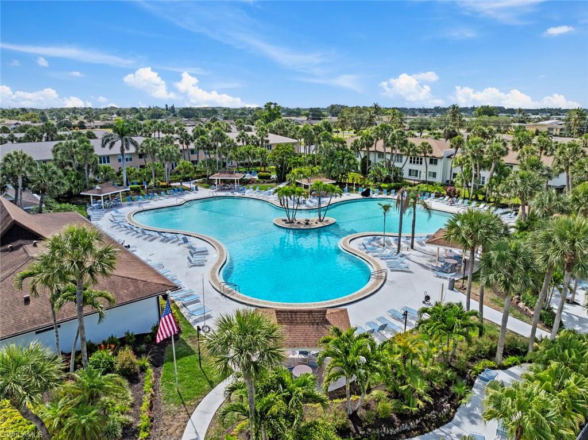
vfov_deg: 56.7
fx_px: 407
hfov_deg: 71.6
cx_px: 294
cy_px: 220
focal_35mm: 24
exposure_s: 1/1600
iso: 160
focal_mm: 12.29
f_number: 2.8
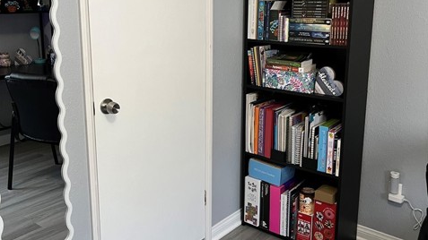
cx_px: 214
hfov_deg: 52.8
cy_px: 82
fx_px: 431
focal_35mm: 38
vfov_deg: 31.0
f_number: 1.6
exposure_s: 1/60
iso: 250
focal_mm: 5.1
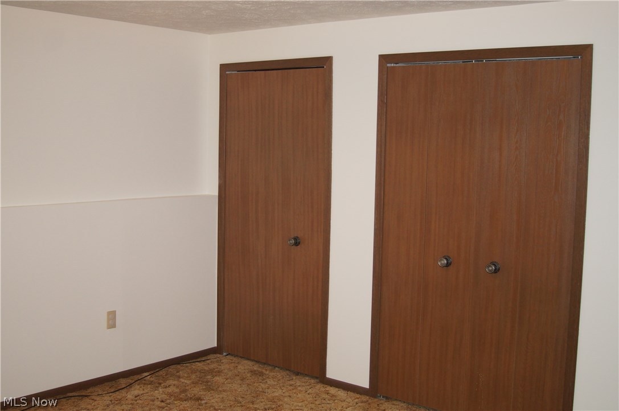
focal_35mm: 42
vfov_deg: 31.8
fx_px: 721
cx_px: 310
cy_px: 206
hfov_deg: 46.4
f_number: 4
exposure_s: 1/60
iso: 800
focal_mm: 28
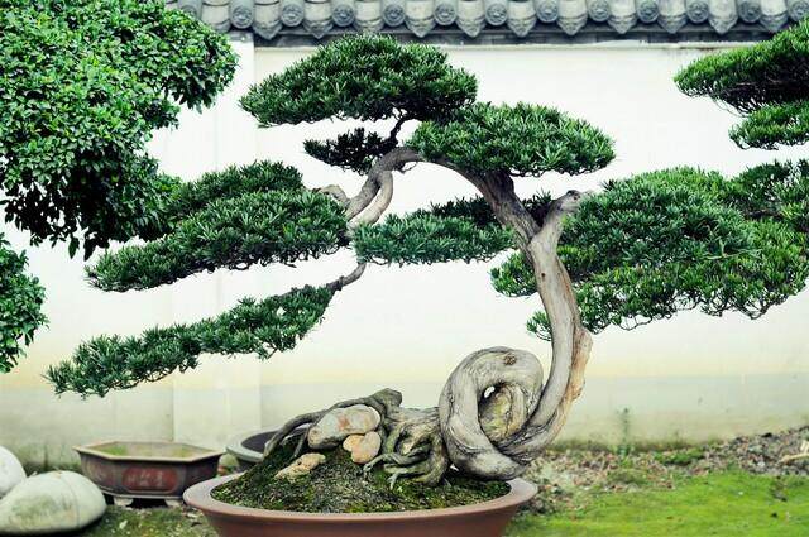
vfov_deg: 18.1
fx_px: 1683
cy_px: 268
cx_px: 404
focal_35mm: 75
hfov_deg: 27.0
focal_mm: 50
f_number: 5.6
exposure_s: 1/200
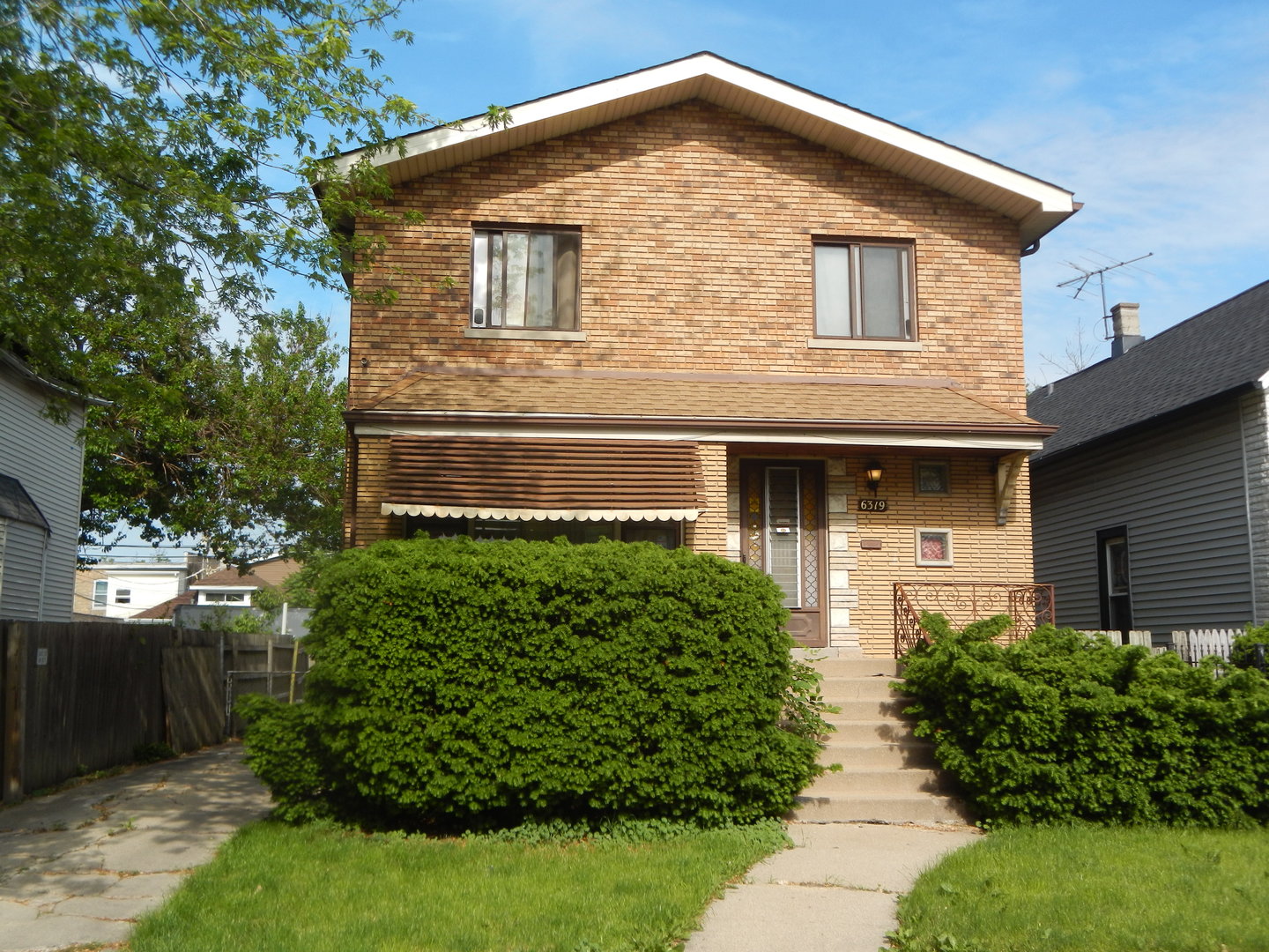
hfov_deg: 55.4
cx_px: 634
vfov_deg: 42.9
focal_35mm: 33
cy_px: 476
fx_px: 1210
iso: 125
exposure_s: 1/800
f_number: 3.5
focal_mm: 6
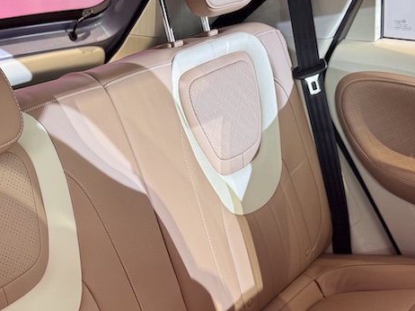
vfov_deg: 27.2
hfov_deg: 36.5
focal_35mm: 52
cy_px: 269
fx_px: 623
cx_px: 143
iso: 160
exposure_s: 1/50
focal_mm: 6.76
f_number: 1.78
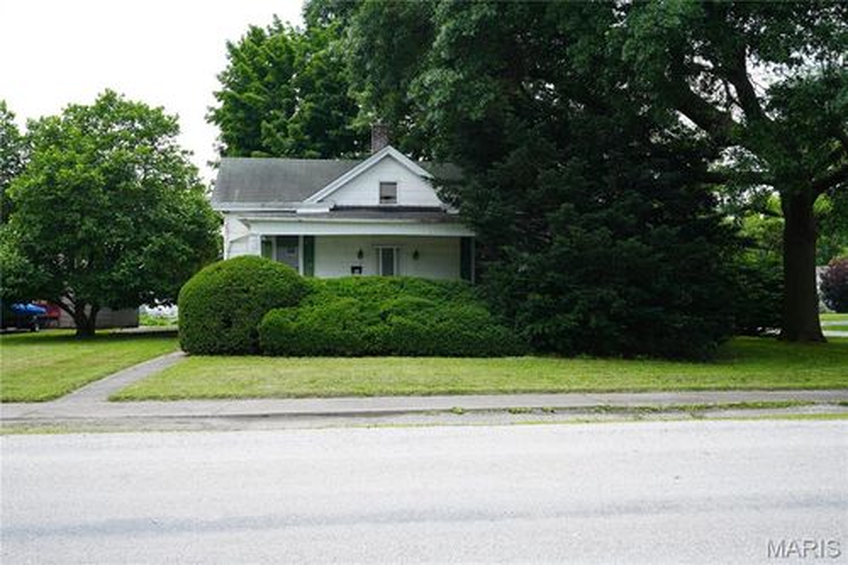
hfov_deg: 57.2
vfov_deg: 39.9
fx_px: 777
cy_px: 282
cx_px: 424
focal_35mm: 33
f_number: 6.3
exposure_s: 1/100
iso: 100
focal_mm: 33
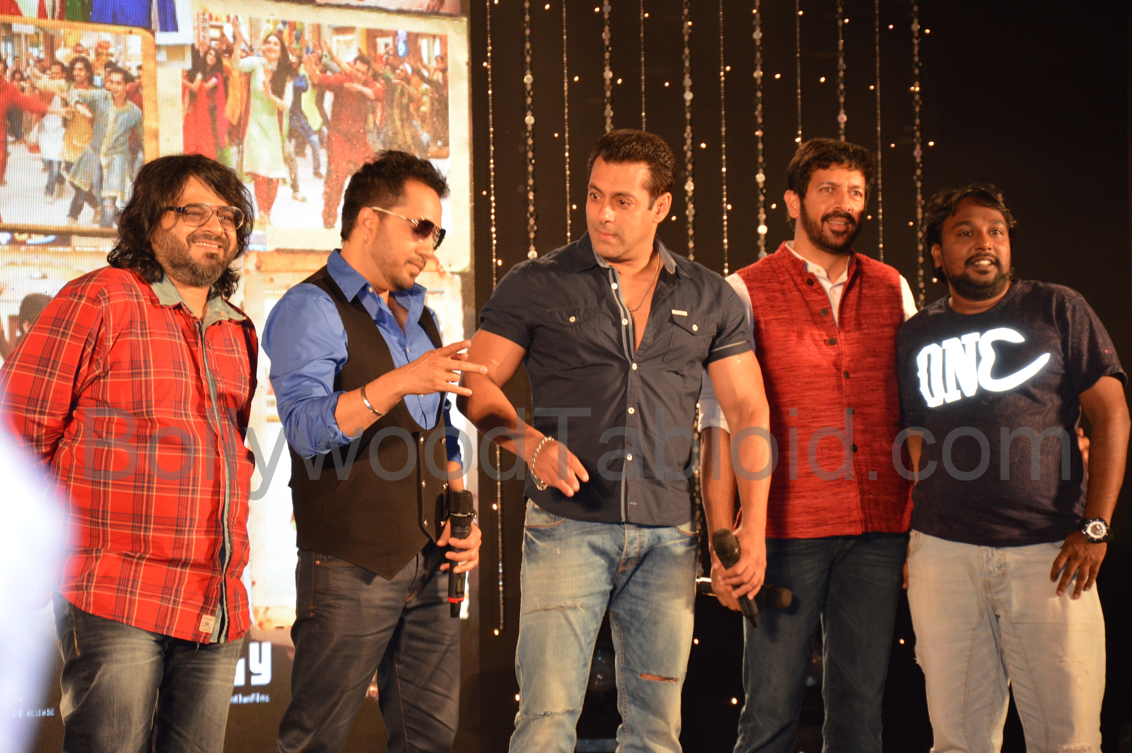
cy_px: 376
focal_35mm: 120
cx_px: 566
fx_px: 3770
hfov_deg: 17.1
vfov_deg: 11.4
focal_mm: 80
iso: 720
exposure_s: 1/60
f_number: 5.3
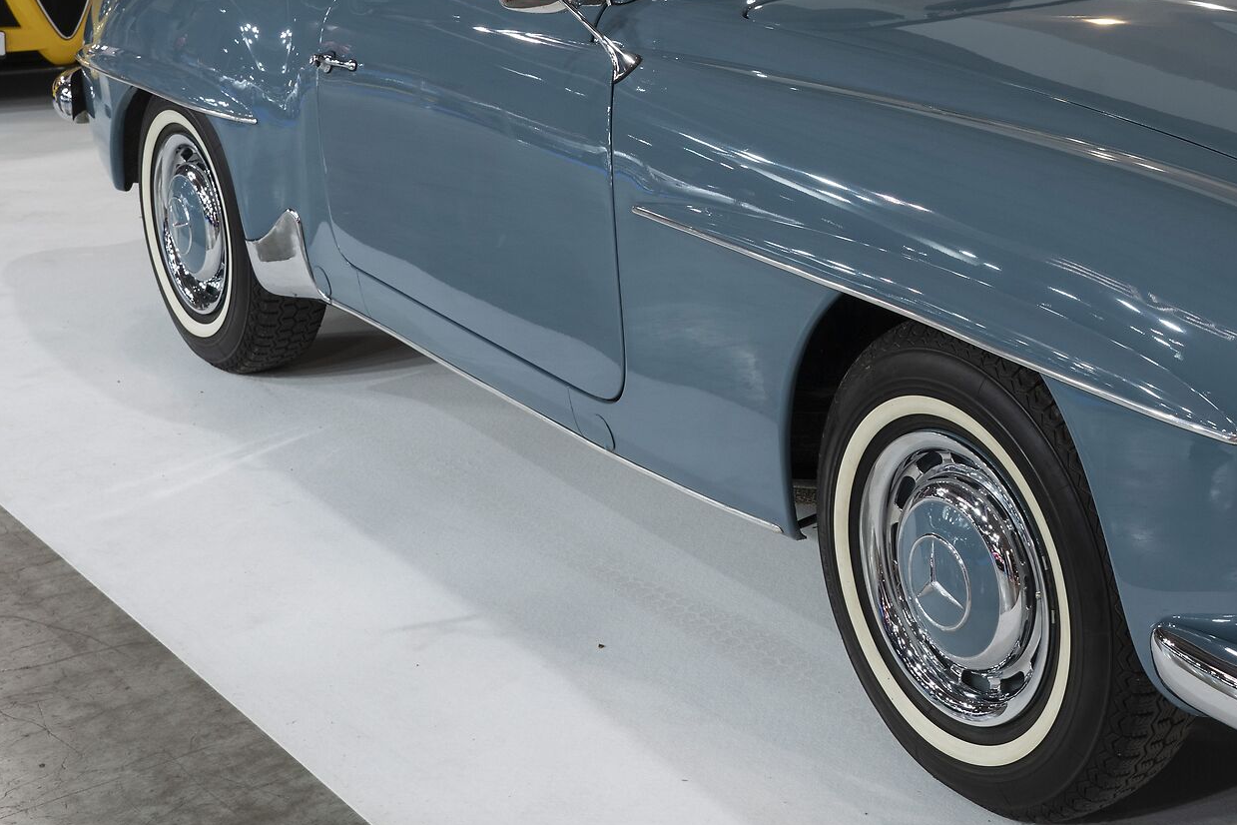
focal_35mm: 62
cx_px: 1131
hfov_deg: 30.8
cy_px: 150
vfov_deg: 21.6
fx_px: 2130
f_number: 8
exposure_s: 1/20
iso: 400
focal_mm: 32
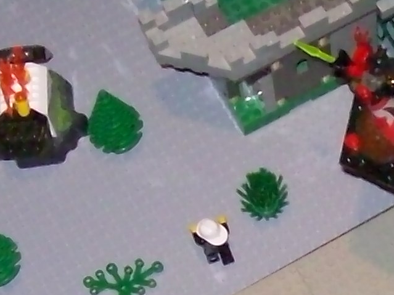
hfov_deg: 13.4
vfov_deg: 10.2
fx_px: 1650
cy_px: 241
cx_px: 414
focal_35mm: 145
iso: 200
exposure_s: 1/128
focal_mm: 6
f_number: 2.7
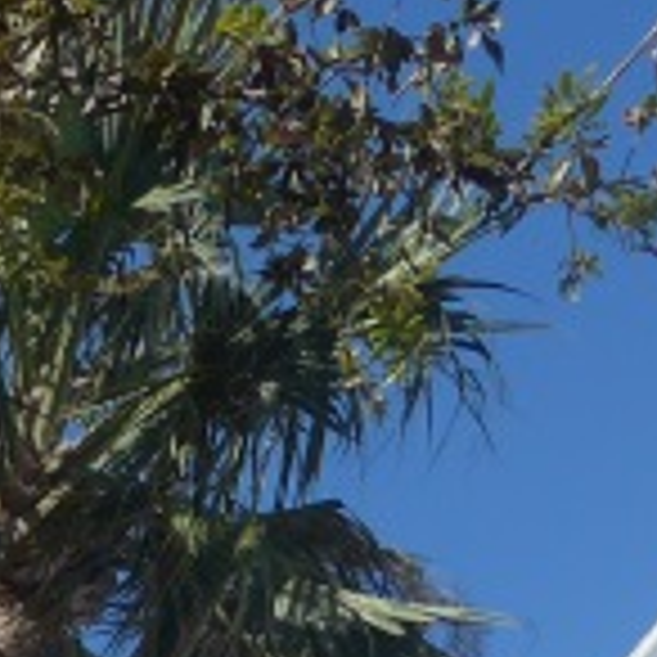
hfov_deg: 9.6
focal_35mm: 180
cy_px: 1552
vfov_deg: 8.8
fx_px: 3865
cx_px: -99
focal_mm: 6
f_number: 2.8
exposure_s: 1/2000
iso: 80
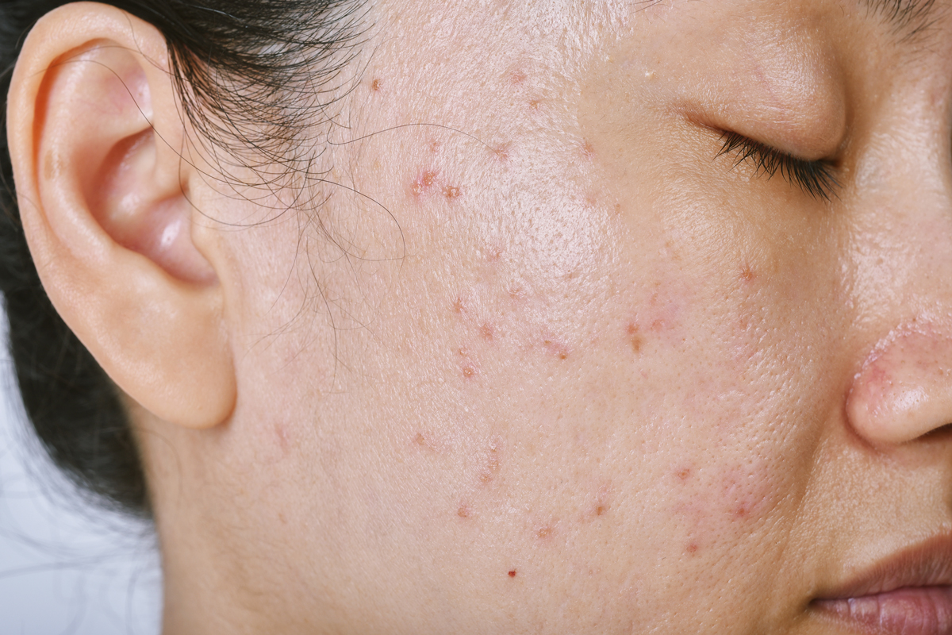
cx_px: 476
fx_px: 1454
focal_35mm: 55
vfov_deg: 24.6
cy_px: 318
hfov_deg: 36.2
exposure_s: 1/200
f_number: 11
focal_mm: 55
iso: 100
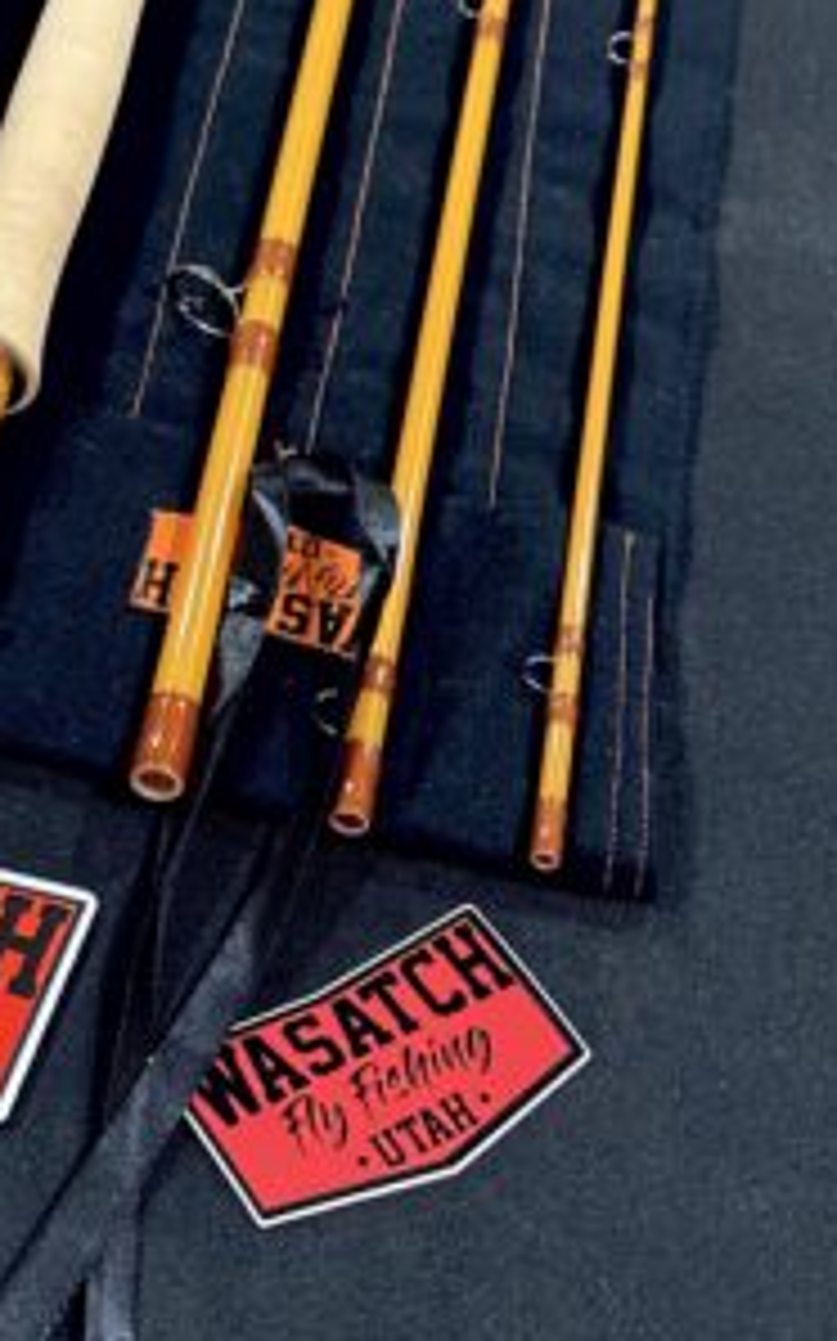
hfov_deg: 15.7
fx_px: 2996
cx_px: 90
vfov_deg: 25.1
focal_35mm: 82
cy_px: 418
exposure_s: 1/30
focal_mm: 6.76
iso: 640
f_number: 1.78
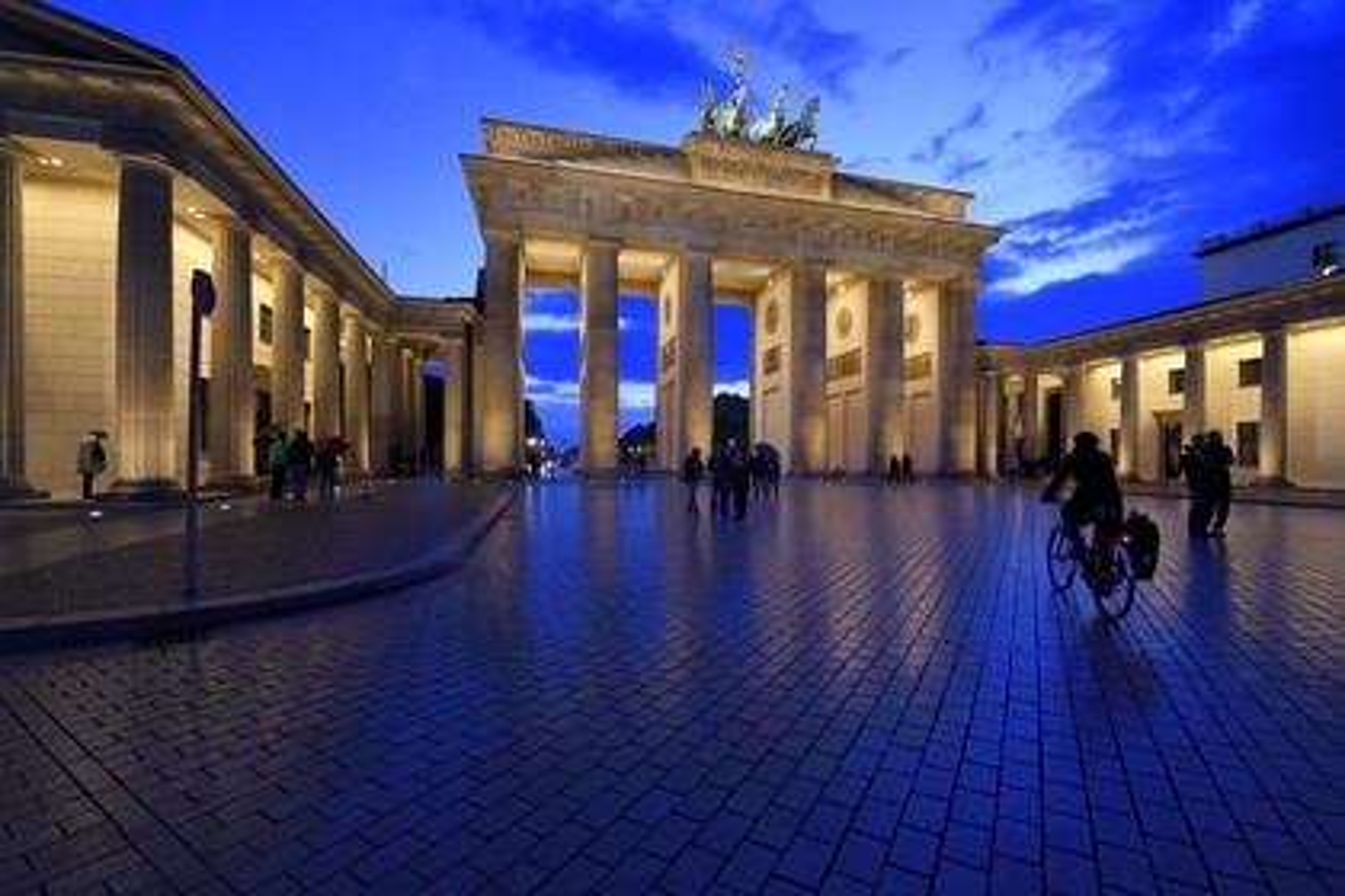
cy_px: 448
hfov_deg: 104.3
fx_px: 523
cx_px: 672
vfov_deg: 81.2
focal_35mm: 14
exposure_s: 1/60
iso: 3200
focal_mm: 14
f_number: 4.5
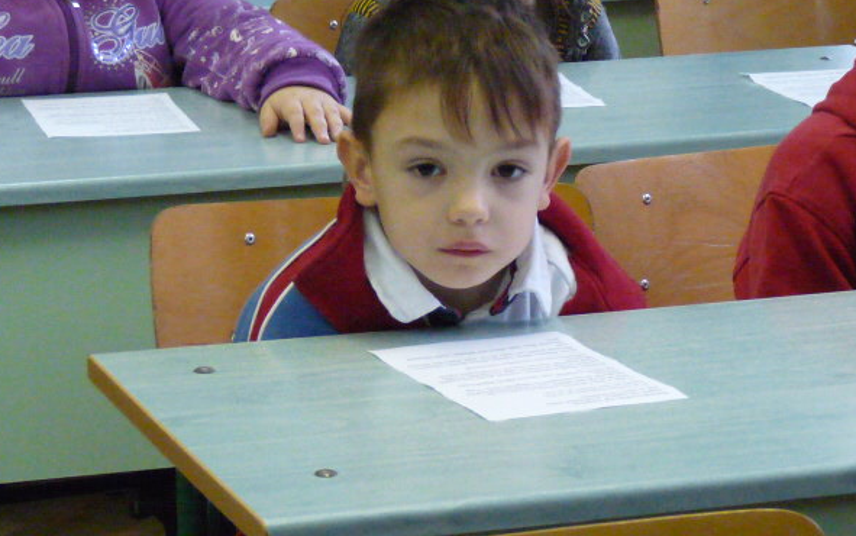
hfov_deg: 14.1
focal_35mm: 148
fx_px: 3454
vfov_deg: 8.9
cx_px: 442
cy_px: 223
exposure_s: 1/40
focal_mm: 12.8
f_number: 3.4
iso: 800
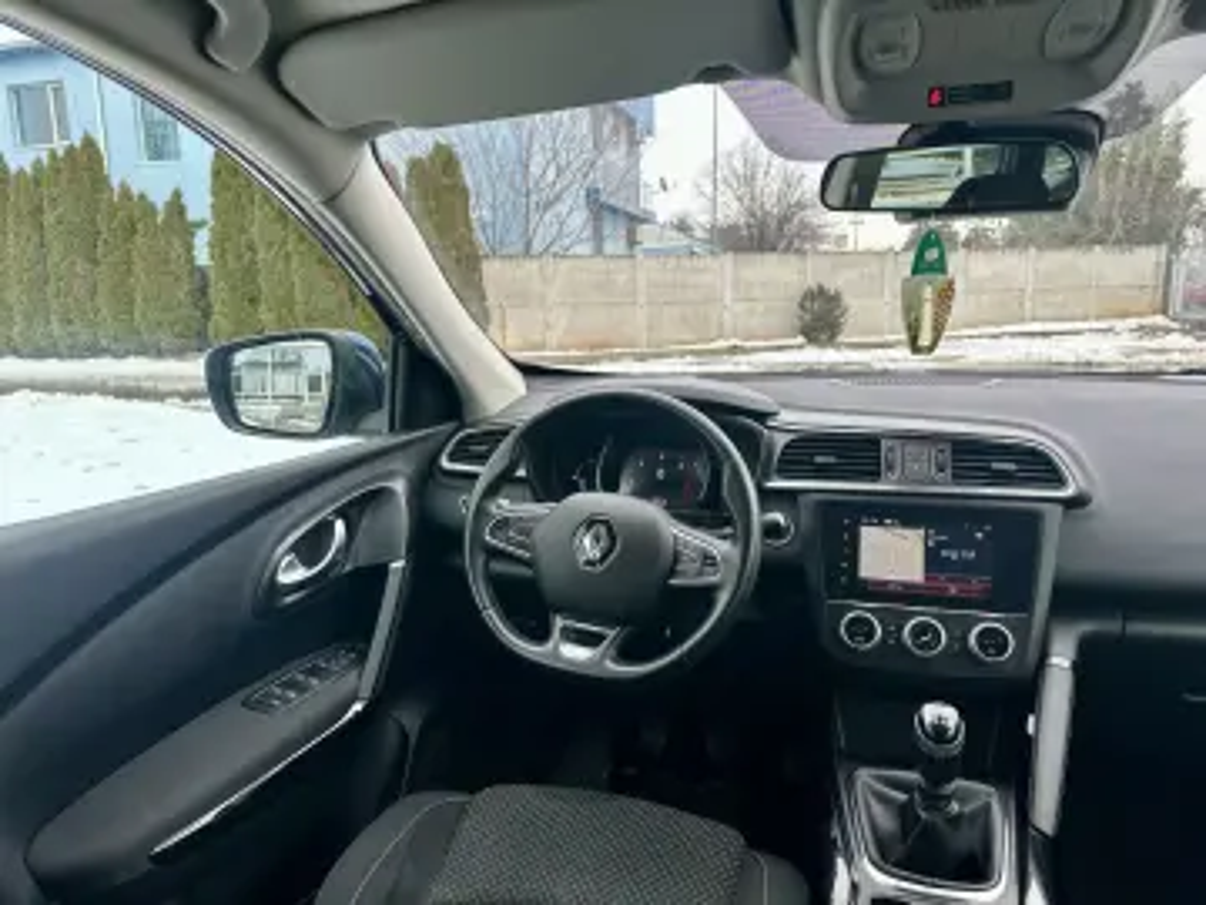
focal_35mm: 24
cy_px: 452
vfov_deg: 56.8
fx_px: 836
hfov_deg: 71.6
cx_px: 603
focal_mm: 6.86
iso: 80
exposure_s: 1/501
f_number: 1.78
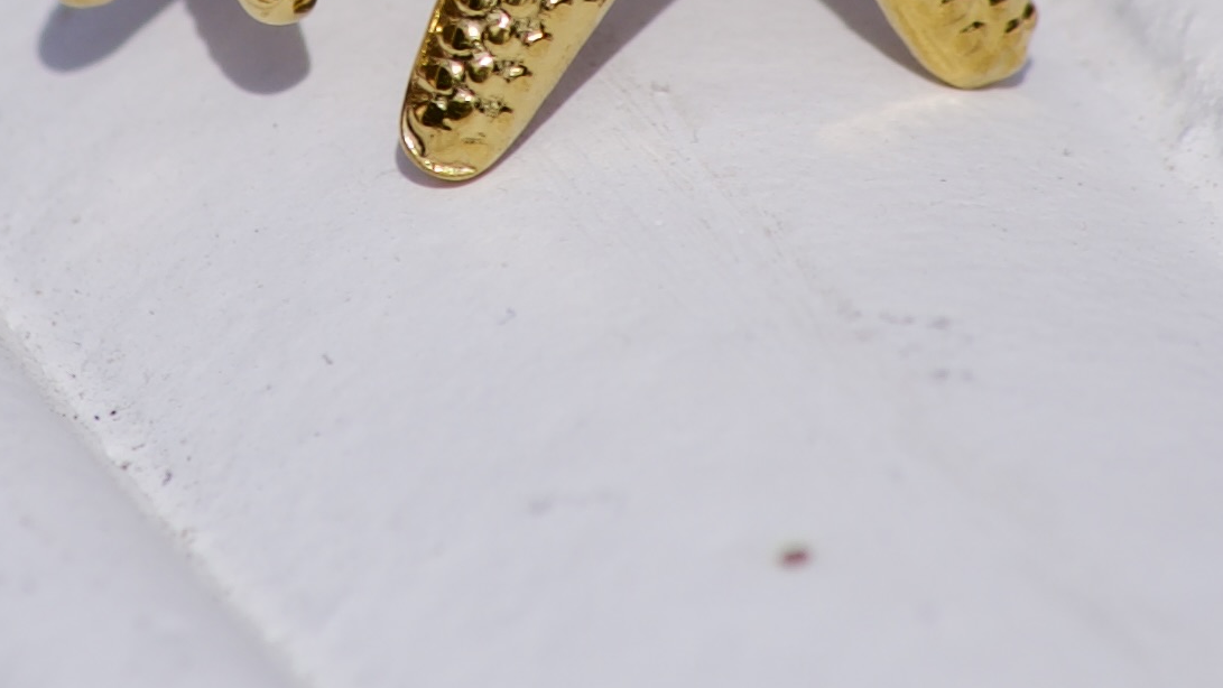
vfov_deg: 1.5
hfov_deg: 2.7
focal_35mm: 802
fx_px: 26011
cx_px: 571
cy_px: -369
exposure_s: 1/320
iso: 100
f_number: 11
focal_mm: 200
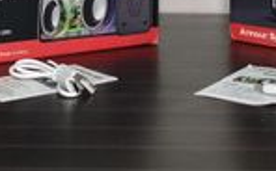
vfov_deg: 11.6
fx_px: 796
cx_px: 157
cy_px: -106
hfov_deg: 19.7
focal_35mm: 106
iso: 715
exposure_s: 1/33.3
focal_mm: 5.25
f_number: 1.75
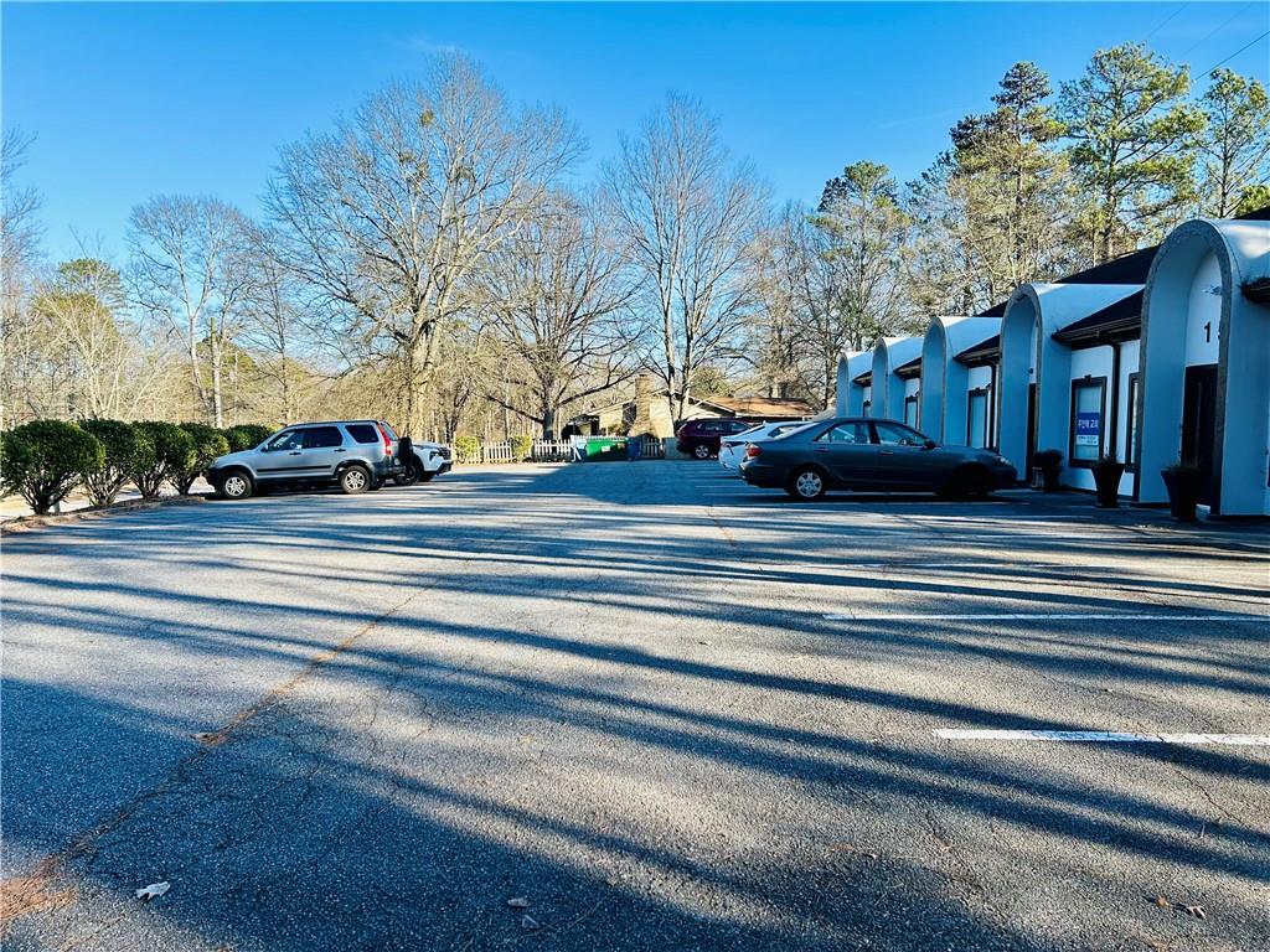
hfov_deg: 67.3
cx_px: 635
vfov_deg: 53.1
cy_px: 476
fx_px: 954
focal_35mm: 26
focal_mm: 5.7
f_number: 1.5
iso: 50
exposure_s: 1/1280
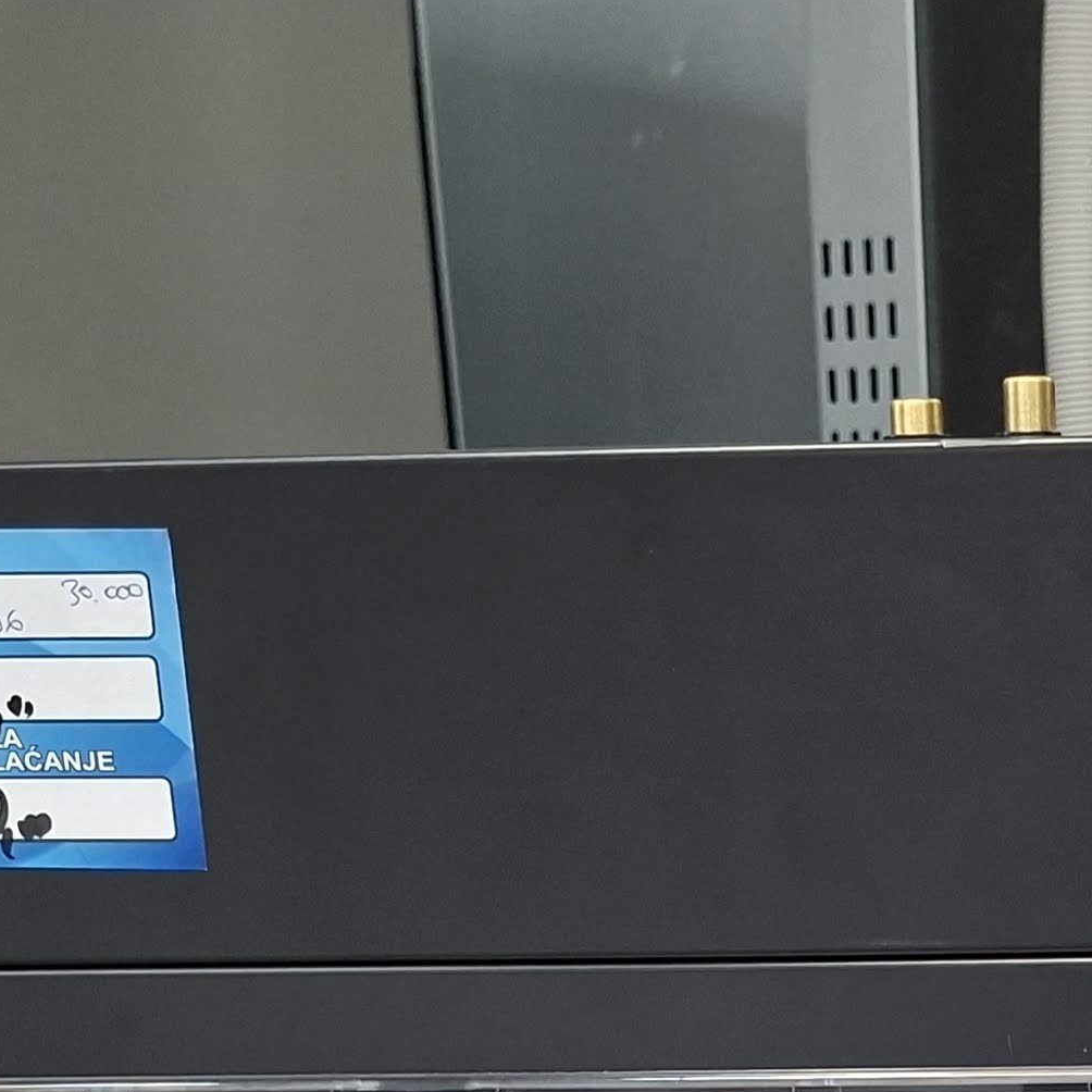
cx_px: 1101
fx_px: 2891
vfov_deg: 19.0
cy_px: 1608
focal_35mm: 81
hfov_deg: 20.7
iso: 250
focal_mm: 5.54
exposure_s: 1/50
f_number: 1.8
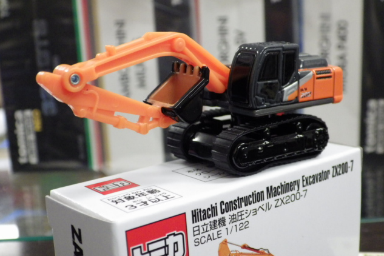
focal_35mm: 62
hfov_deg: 32.4
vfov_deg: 21.9
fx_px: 661
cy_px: 143
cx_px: 191
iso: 800
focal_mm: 10.7
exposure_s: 1/40
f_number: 4
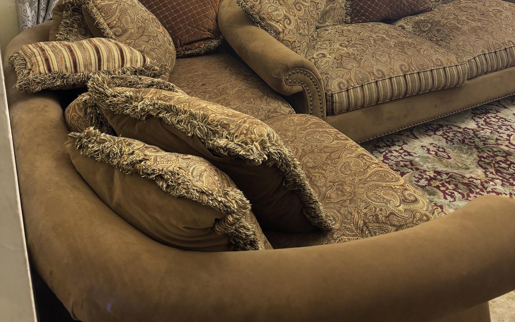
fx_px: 519
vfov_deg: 31.5
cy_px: -11
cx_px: 257
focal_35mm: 37
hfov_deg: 52.7
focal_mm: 5.96
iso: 125
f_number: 1.6
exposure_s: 1/60
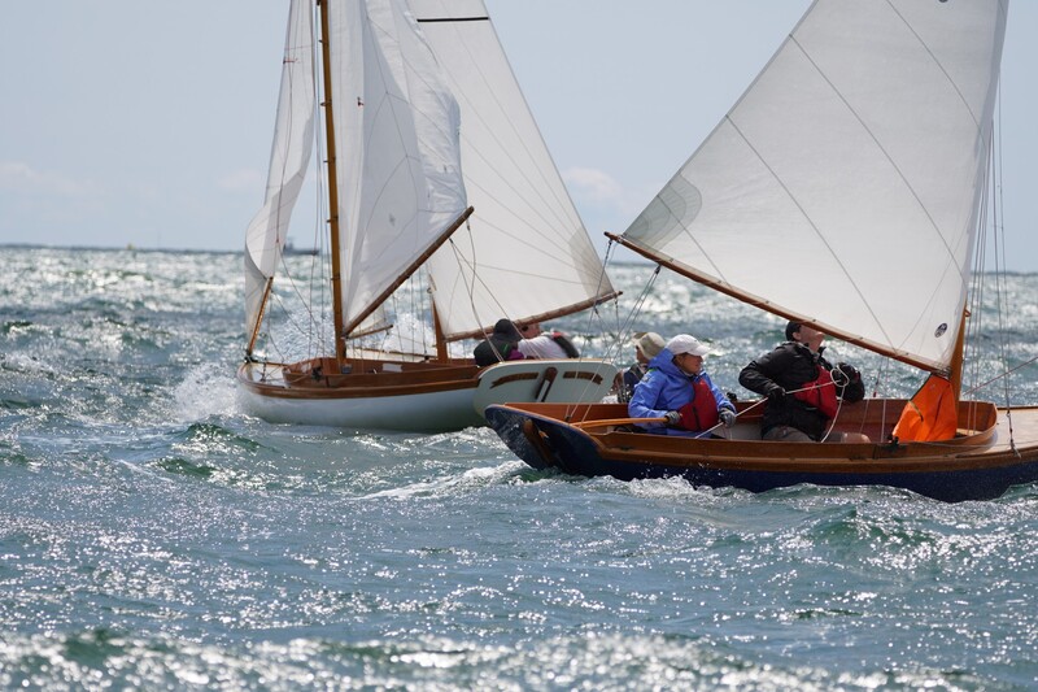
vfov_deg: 5.1
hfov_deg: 7.6
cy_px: 346
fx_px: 7783
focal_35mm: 270
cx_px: 519
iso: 125
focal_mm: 180
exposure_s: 1/1250
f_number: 5.6
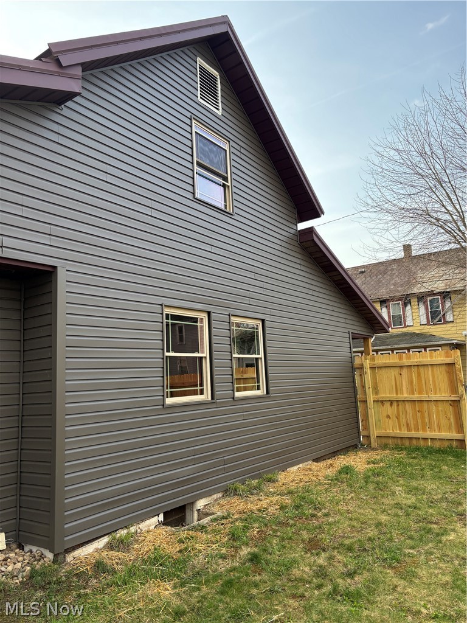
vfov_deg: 67.3
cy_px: 312
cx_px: 234
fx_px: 468
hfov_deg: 53.1
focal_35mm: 26
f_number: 1.6
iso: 50
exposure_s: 1/568
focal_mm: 5.96
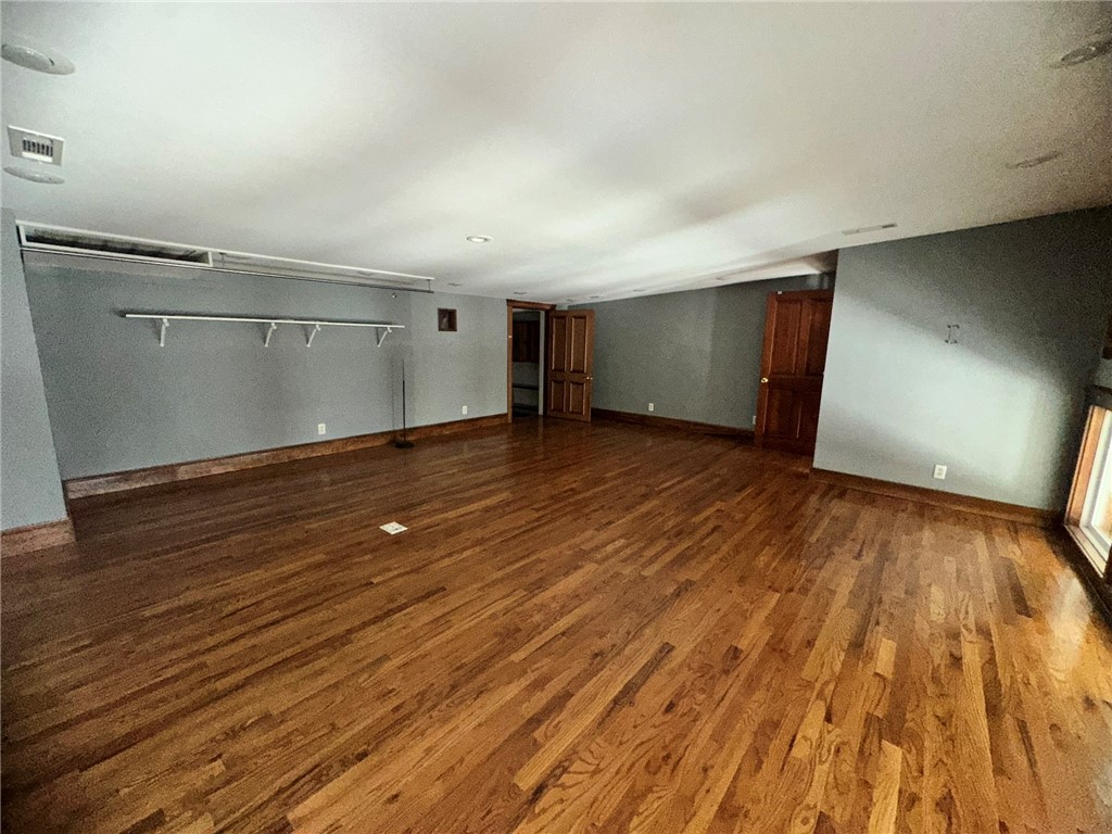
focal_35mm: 14
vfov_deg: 85.7
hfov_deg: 102.1
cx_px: 556
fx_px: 450
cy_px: 417
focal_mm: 2.22
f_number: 2.2
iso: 400
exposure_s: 1/60
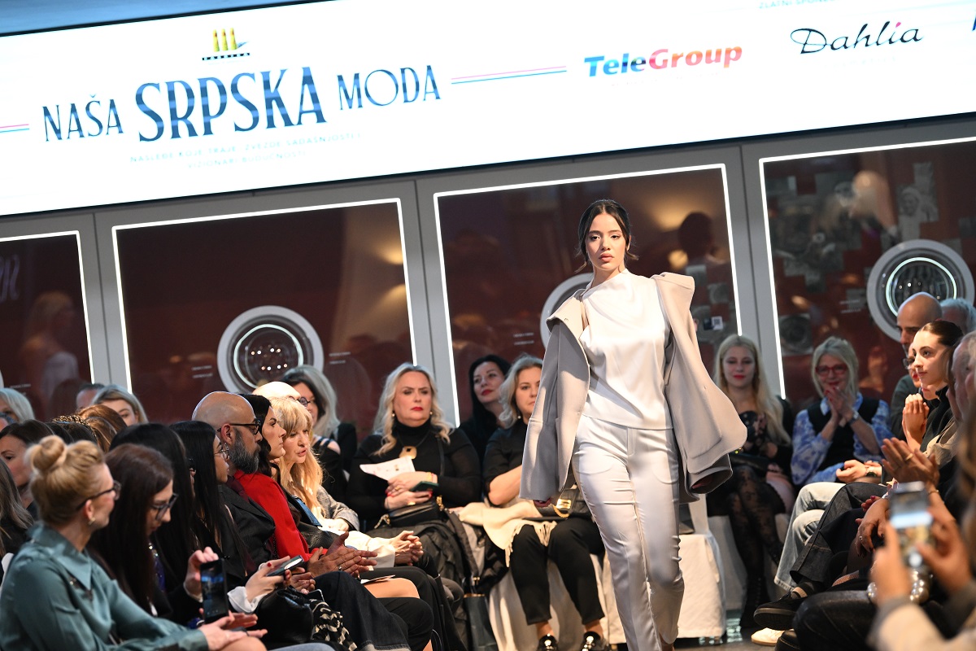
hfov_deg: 14.2
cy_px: 326
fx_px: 3931
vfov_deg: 9.5
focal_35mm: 145
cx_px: 488
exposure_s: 1/250
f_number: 4
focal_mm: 145
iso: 2500
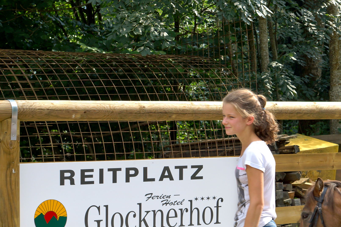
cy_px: 159
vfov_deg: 11.7
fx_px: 1109
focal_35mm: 117
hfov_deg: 17.2
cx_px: 306
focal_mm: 35
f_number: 4.5
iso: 100
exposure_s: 1/200
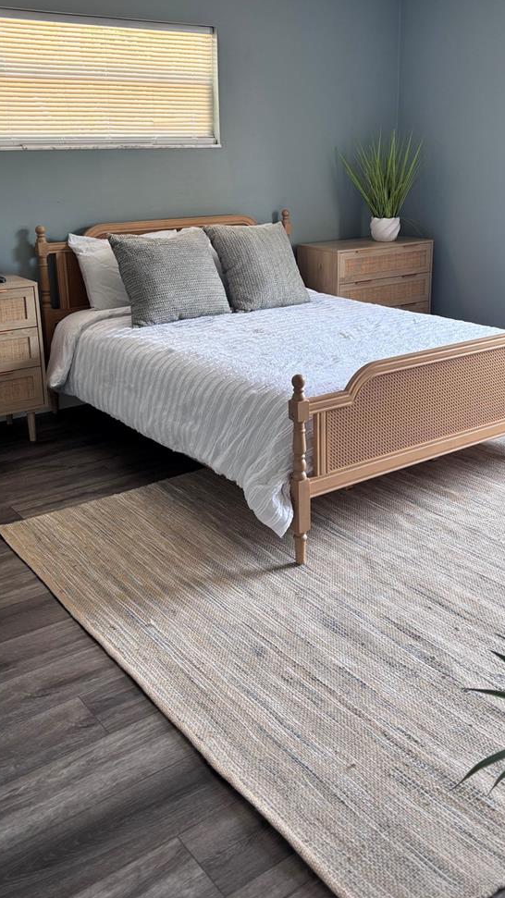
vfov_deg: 56.2
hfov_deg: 33.7
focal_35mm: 35
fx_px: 833
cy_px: 360
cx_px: 289
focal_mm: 5.96
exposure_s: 1/60
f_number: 1.6
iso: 80
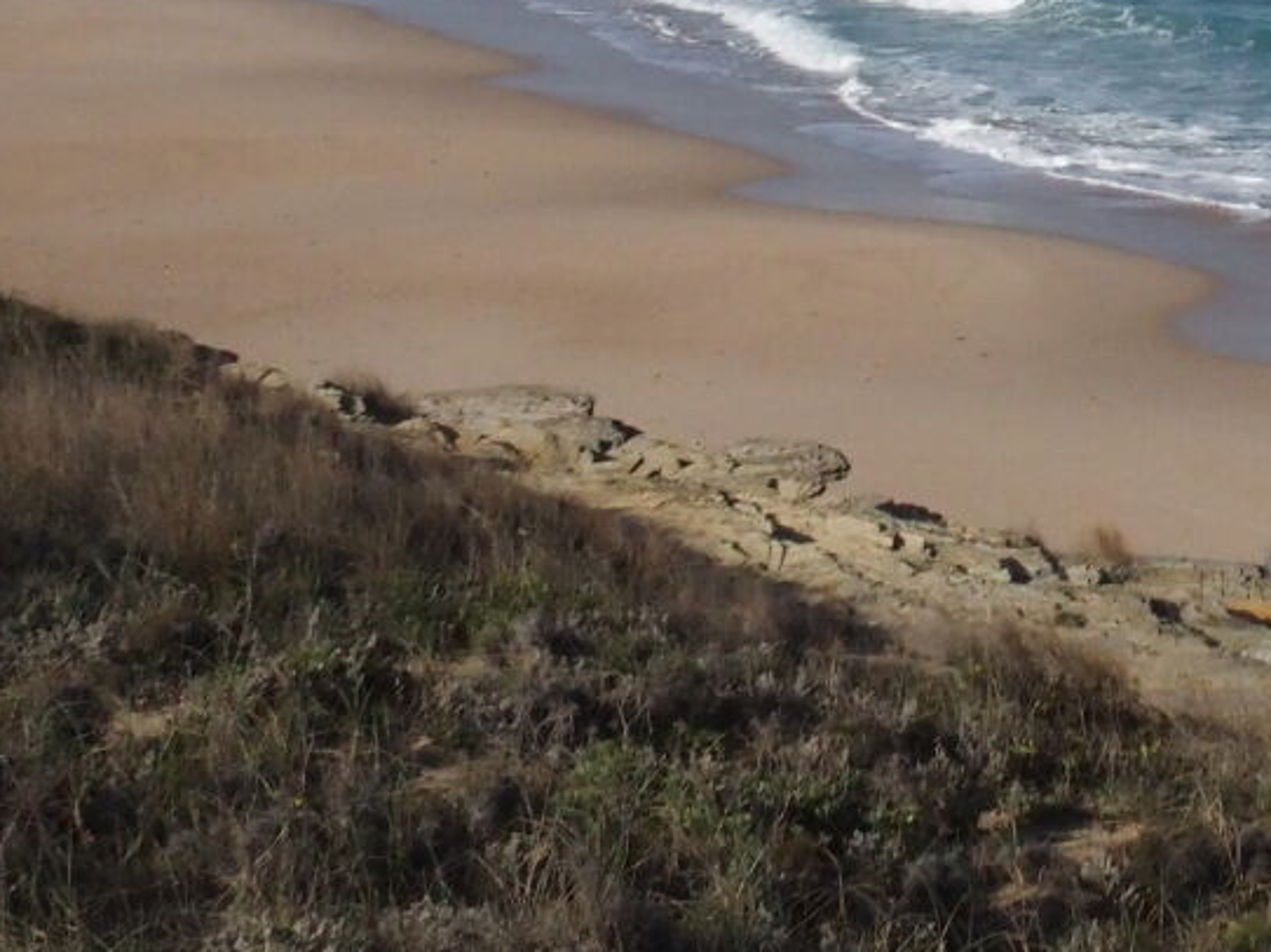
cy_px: -195
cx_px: 1588
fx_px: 3413
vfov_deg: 15.3
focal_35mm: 93
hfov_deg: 19.6
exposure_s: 1/800
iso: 800
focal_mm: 7.4
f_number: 5
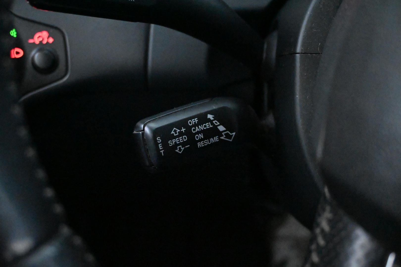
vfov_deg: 32.4
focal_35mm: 41
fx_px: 459
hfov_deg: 47.2
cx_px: 200
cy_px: 134
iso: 25600
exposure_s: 1/40
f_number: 4.5
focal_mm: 27.5
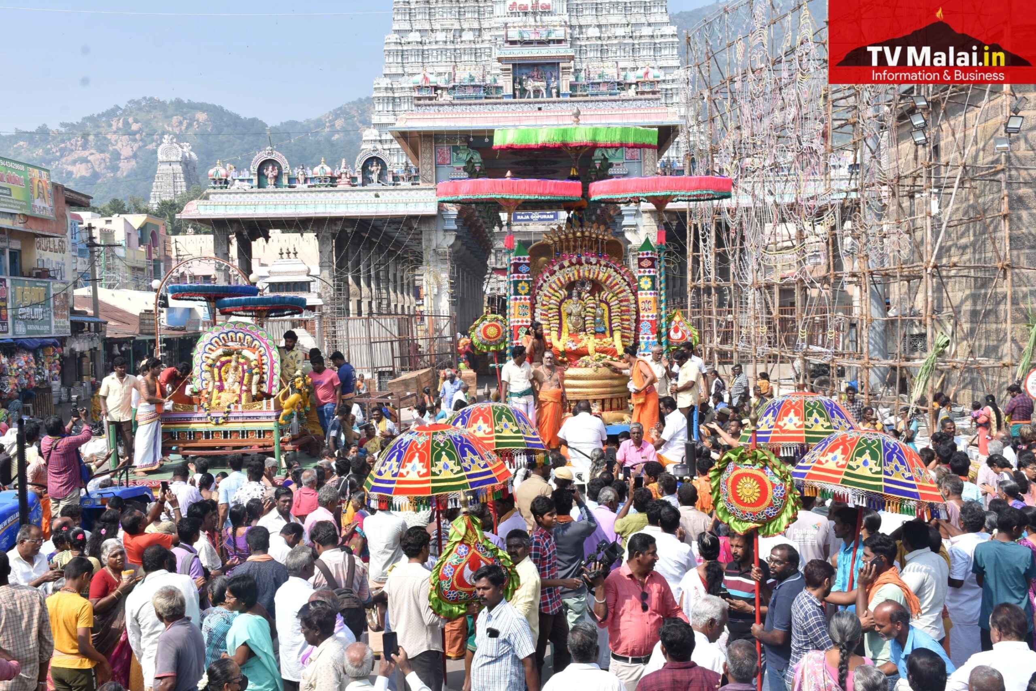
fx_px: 1382
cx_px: 518
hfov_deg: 41.1
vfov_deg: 28.1
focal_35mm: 48
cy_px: 346
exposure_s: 1/160
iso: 200
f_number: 13
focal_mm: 32
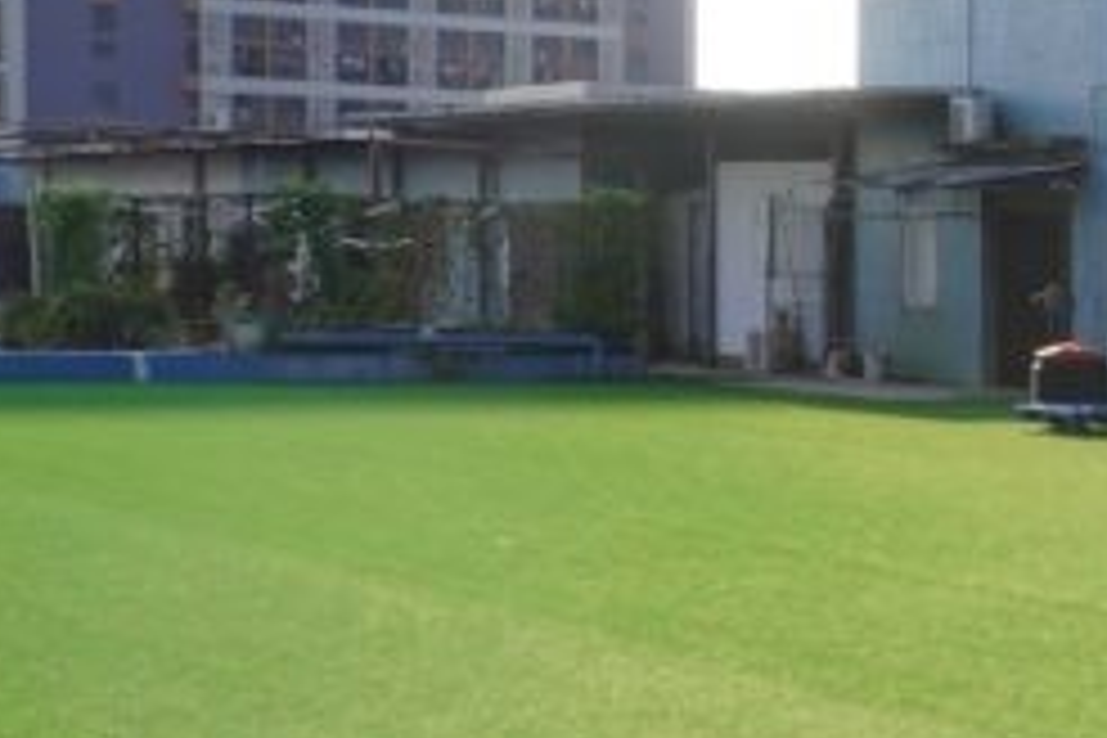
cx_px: 2232
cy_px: 466
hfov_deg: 15.9
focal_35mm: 100
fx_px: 3075
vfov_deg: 13.7
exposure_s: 1/125
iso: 100
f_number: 9
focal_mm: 16
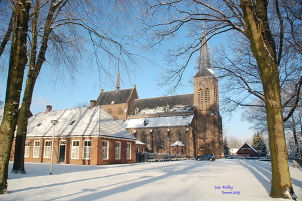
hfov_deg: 57.3
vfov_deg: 39.9
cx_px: 151
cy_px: 100
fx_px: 277
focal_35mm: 33
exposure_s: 1/160
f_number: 6.3
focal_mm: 22
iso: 200
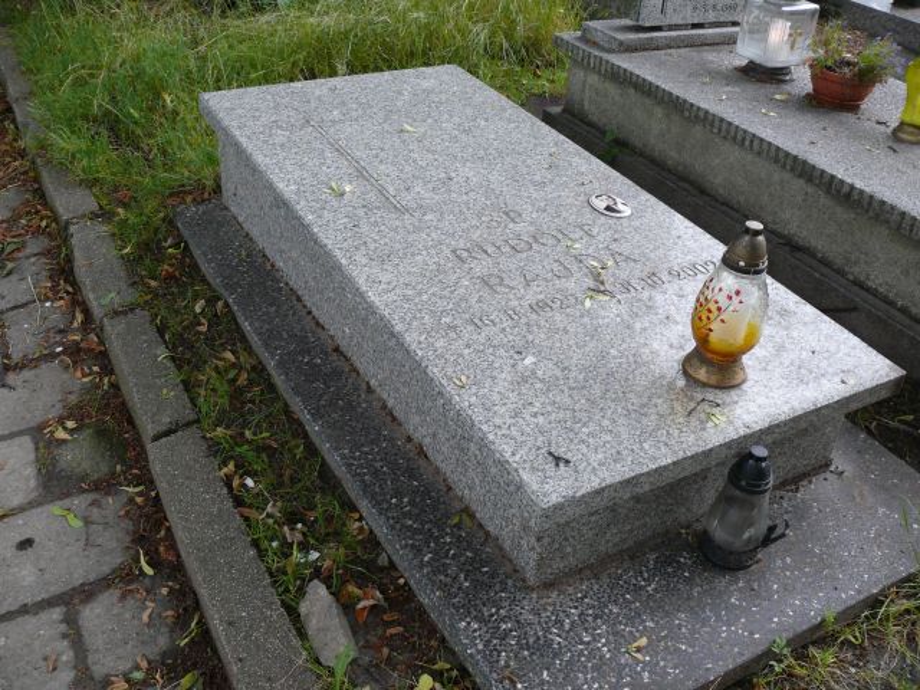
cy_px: 345
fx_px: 930
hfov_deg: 52.6
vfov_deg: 40.7
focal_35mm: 35
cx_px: 460
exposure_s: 1/100
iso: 200
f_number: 2.8
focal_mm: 7.4
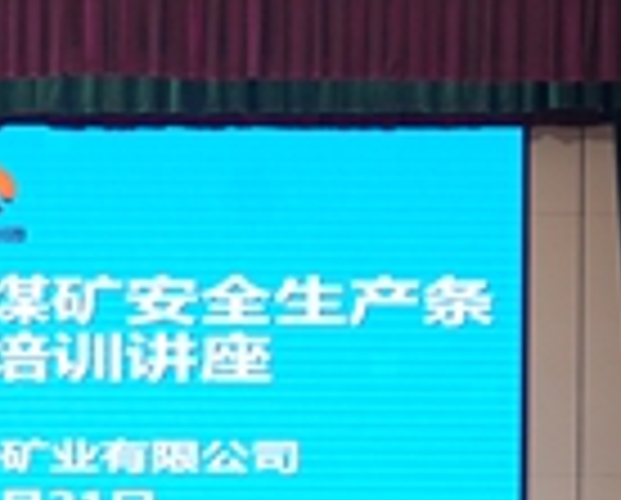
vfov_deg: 12.5
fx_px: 2247
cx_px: -40
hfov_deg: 15.4
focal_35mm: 122
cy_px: 532
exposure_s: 1/160
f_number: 4
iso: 1250
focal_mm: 30
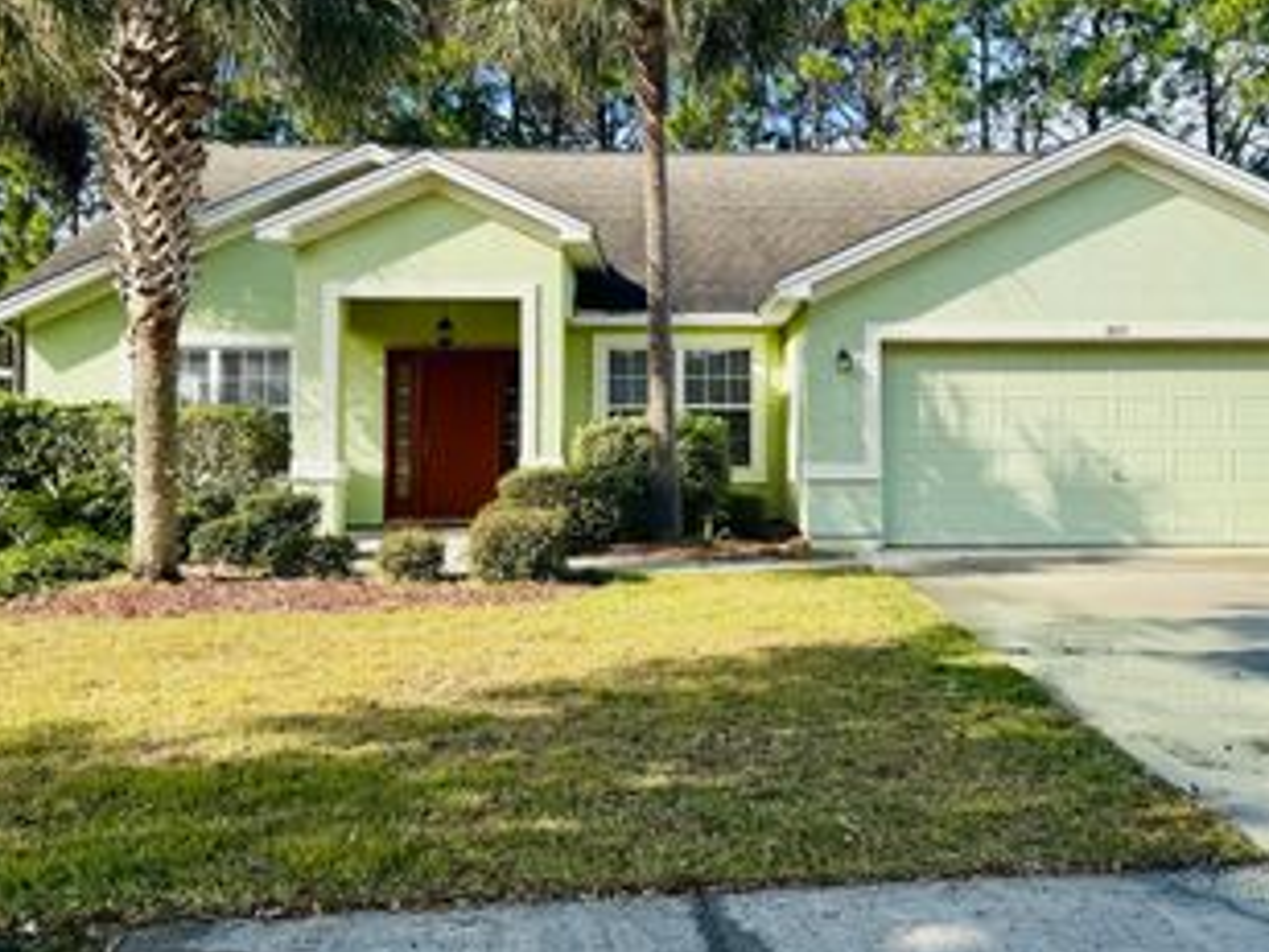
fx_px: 1430
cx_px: 754
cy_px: 365
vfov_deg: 36.6
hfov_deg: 47.6
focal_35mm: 39
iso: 80
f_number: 1.78
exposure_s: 1/3247
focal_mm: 6.76
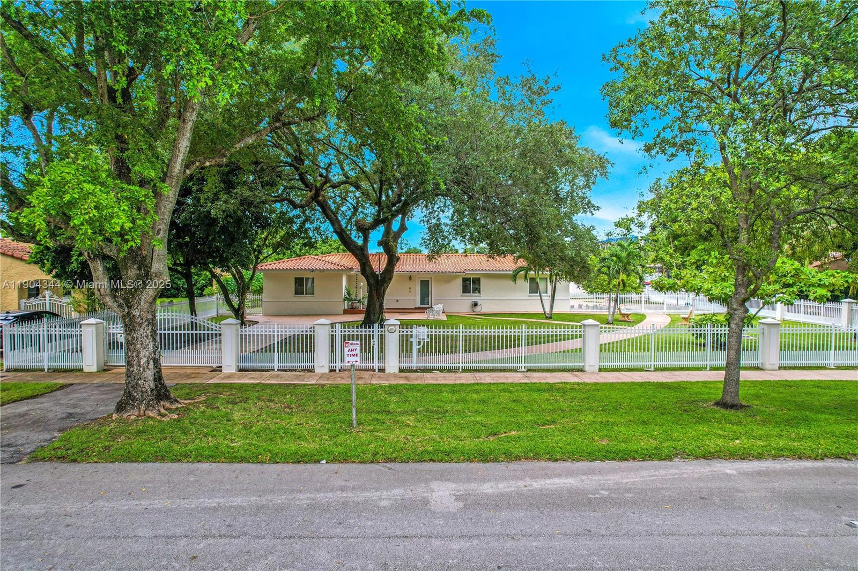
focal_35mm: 22
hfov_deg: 78.6
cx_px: 429
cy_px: 286
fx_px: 524
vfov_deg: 57.2
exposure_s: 1/640
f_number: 2.8
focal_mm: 8.38
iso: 100
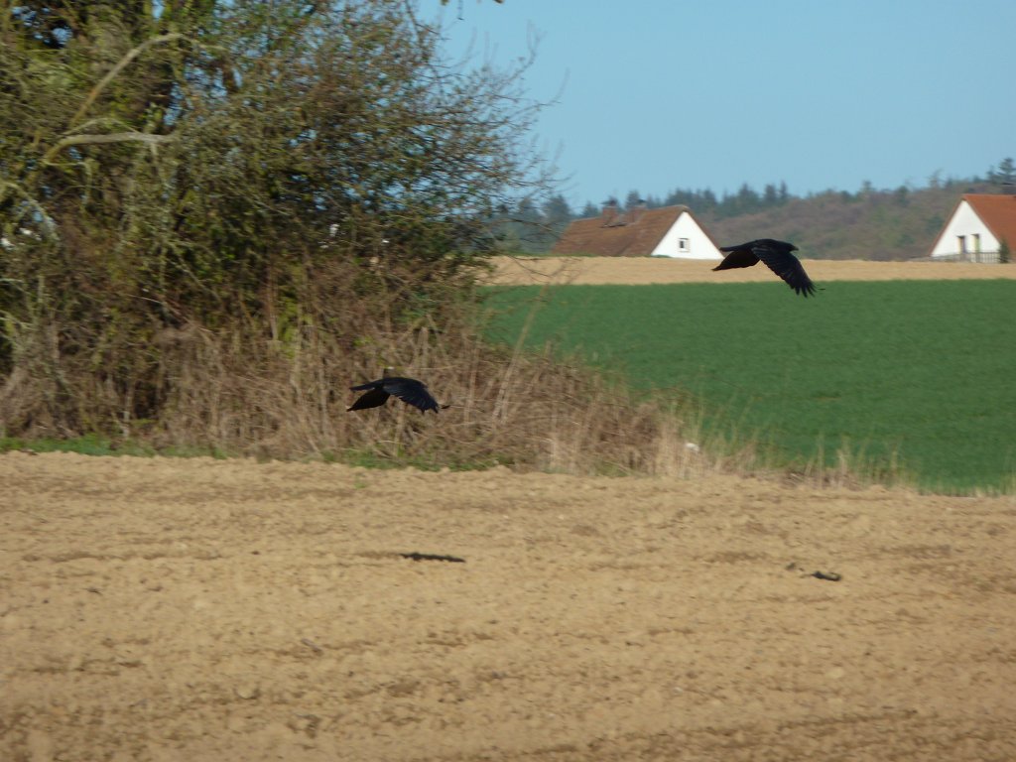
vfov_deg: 5.0
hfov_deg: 6.6
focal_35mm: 300
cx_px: 508
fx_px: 8805
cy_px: 381
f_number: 4.9
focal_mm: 49.2
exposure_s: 1/400
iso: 80
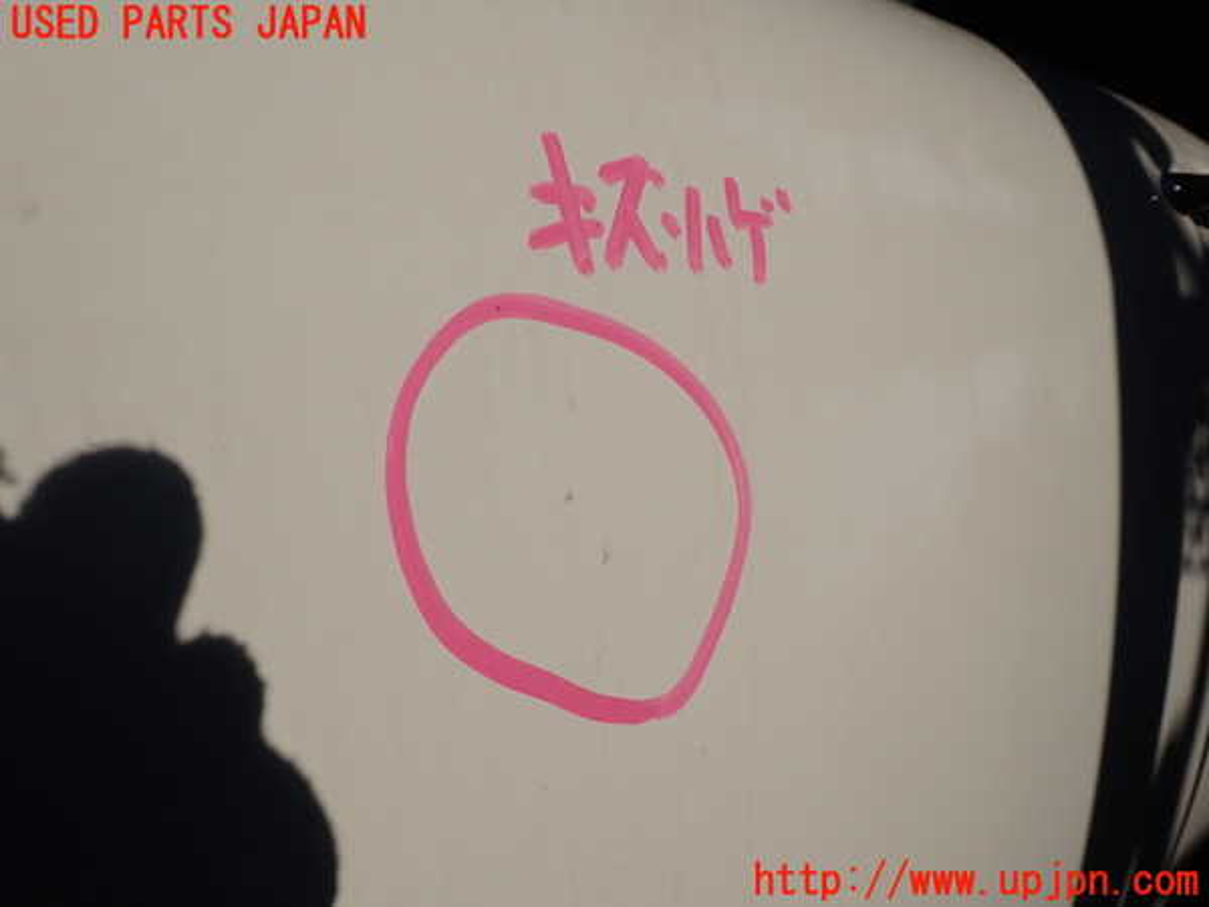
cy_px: 454
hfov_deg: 60.0
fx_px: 1048
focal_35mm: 30
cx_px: 604
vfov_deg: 46.8
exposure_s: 1/800
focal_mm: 5.4
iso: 100
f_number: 9
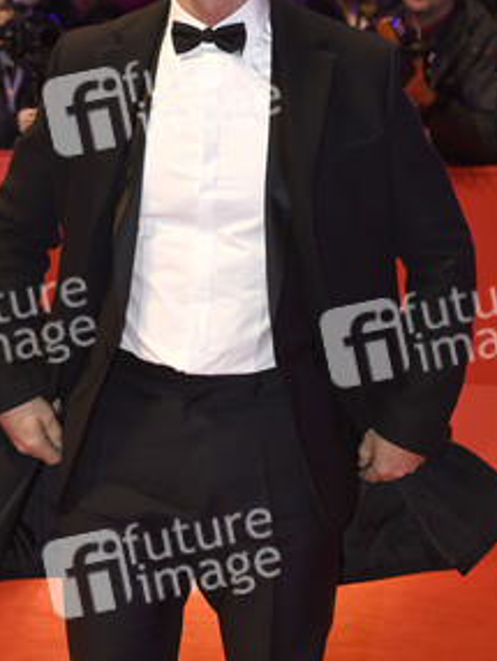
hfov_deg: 15.7
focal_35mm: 94
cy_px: 217
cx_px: 229
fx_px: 1797
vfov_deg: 20.8
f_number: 5.6
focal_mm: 70
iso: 1250
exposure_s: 1/200
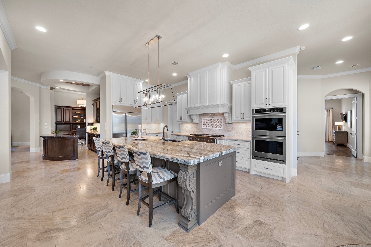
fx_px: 134
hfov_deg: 108.3
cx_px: 186
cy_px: 124
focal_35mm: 13
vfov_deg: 85.4
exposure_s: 1/320
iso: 640
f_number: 8
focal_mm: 13
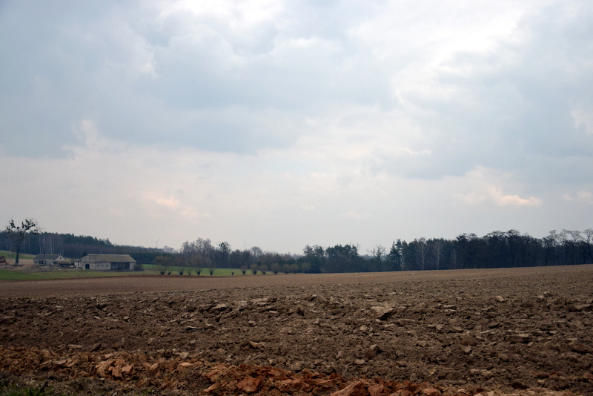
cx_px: 296
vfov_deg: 35.5
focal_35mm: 38
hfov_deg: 51.3
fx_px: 618
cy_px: 198
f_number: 4
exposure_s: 1/1250
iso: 200
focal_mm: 25
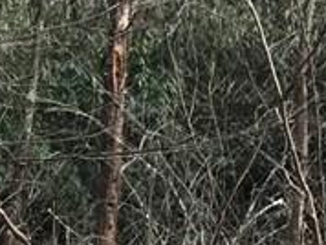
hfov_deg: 12.2
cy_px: 311
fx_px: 1518
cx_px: 31
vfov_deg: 9.1
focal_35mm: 161
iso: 20
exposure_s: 1/187
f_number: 1.8
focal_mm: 3.99
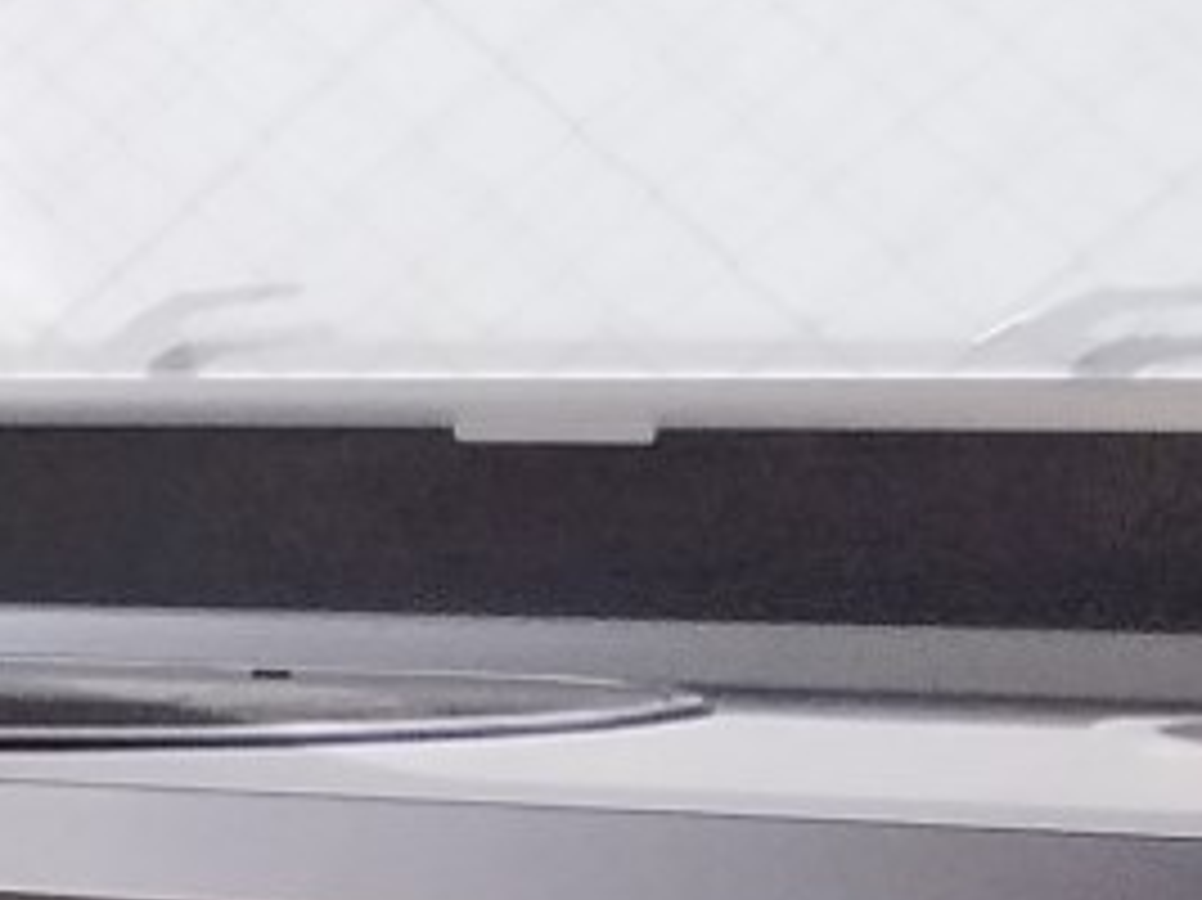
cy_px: 621
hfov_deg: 12.8
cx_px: -2035
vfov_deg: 15.4
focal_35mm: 96
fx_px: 3332
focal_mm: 1.65
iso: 50
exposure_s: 1/469
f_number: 2.2
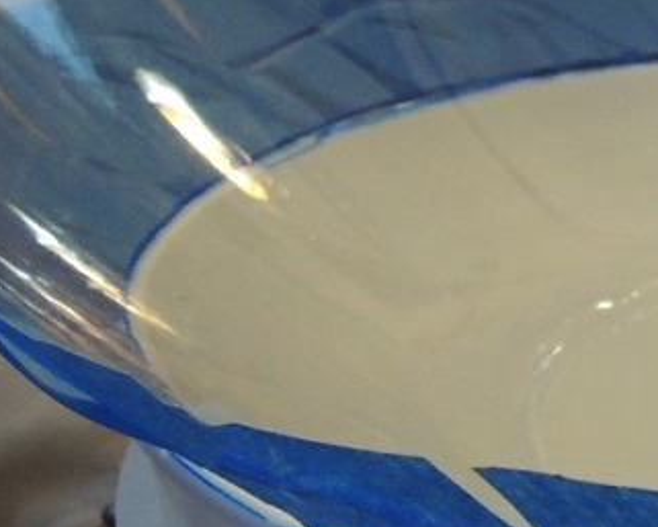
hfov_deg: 16.2
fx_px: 2045
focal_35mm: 105
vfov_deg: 14.5
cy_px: 478
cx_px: 1074
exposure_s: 1/13
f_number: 2.8
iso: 400
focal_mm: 4.3
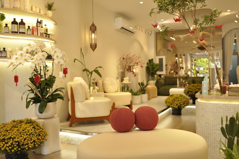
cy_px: 80
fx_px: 199
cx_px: 120
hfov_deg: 62.0
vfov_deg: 43.5
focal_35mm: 30
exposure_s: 1/160
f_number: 2
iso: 200
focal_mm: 20
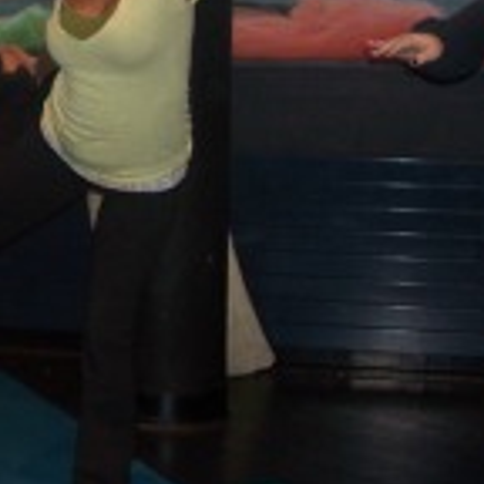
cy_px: 145
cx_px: 0
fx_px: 1534
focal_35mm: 97
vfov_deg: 17.9
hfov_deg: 17.5
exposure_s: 1/60
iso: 80
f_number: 2.8
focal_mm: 6
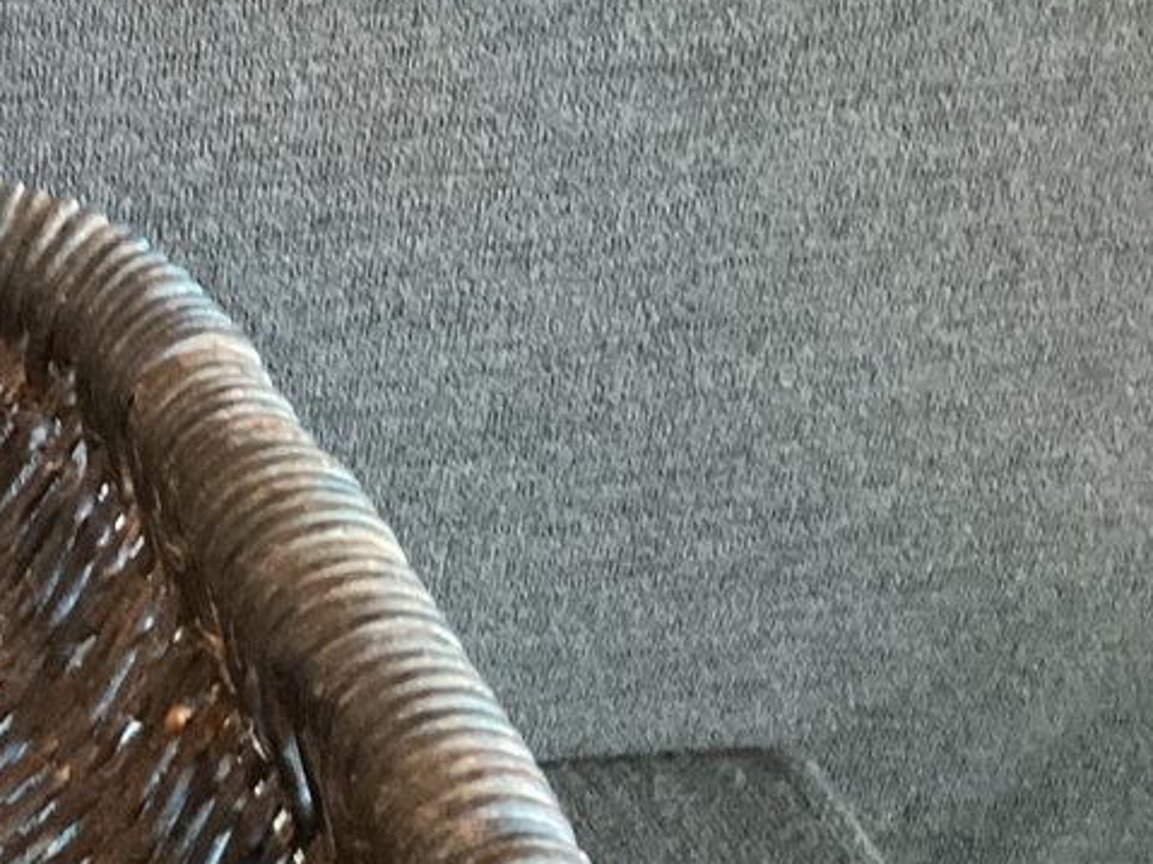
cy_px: 562
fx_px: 3263
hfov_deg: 17.7
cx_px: -634
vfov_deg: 15.1
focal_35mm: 98
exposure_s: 1/25
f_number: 2.4
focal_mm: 3.3
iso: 400
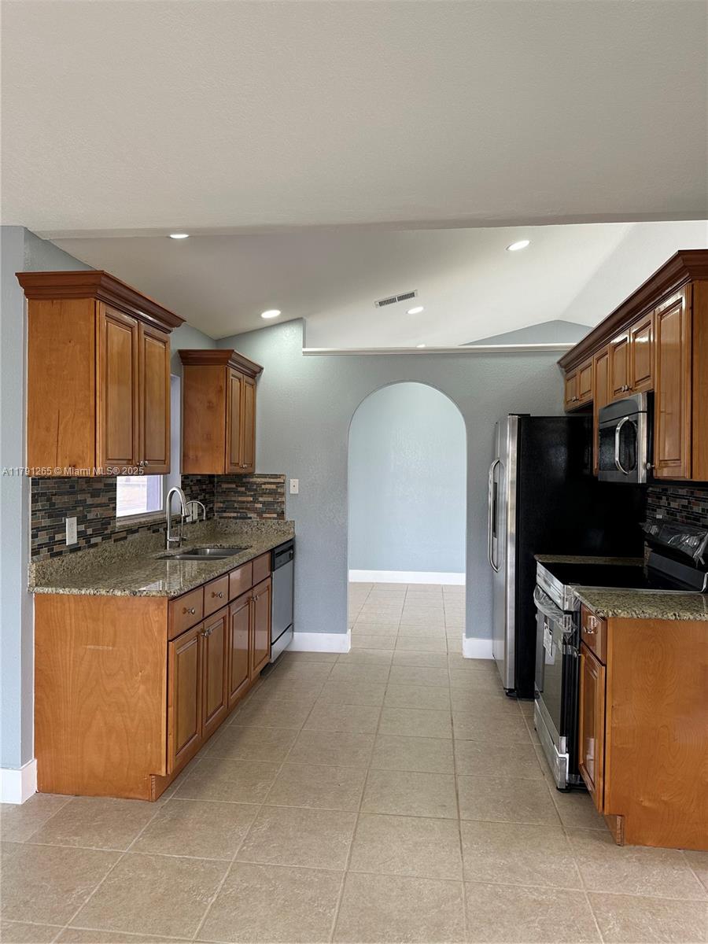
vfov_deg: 71.6
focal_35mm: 24
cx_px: 354
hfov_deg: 56.8
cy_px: 472
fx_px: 654
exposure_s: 1/121
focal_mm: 6.86
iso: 80
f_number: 1.78
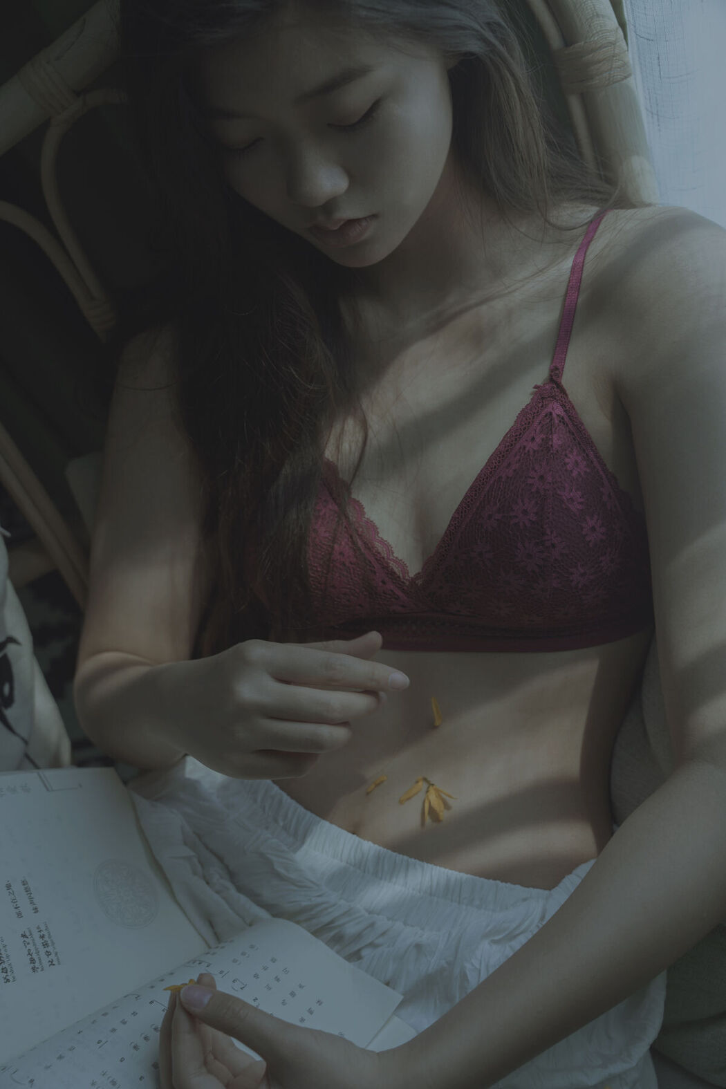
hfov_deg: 31.5
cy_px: 544
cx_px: 363
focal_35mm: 42
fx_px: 1286
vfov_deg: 45.9
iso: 100
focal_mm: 42.5
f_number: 4.5
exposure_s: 1/100
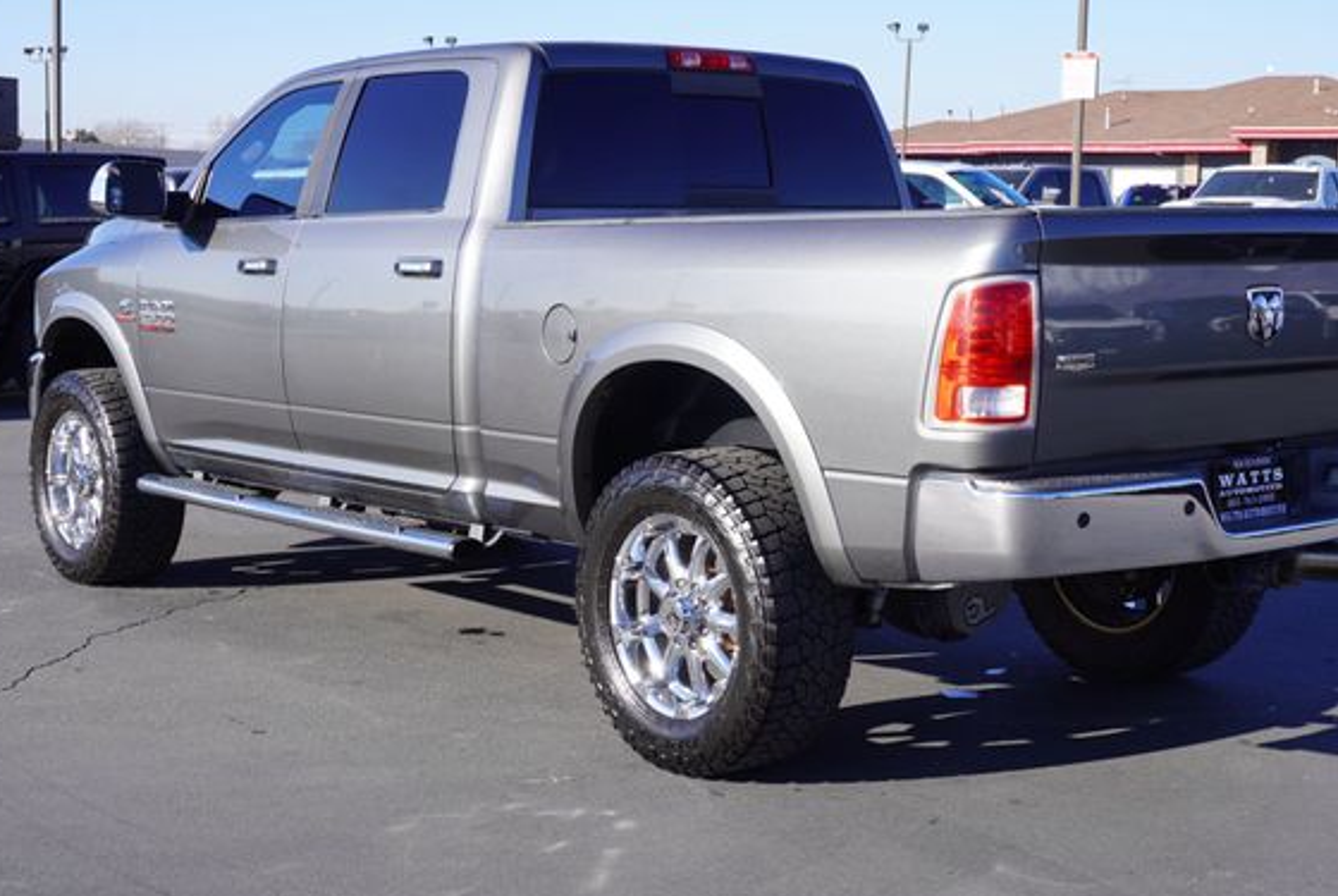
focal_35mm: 57
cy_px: 411
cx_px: 729
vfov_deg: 24.0
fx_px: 2105
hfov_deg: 35.2
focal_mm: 33
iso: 100
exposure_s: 1/100
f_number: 9
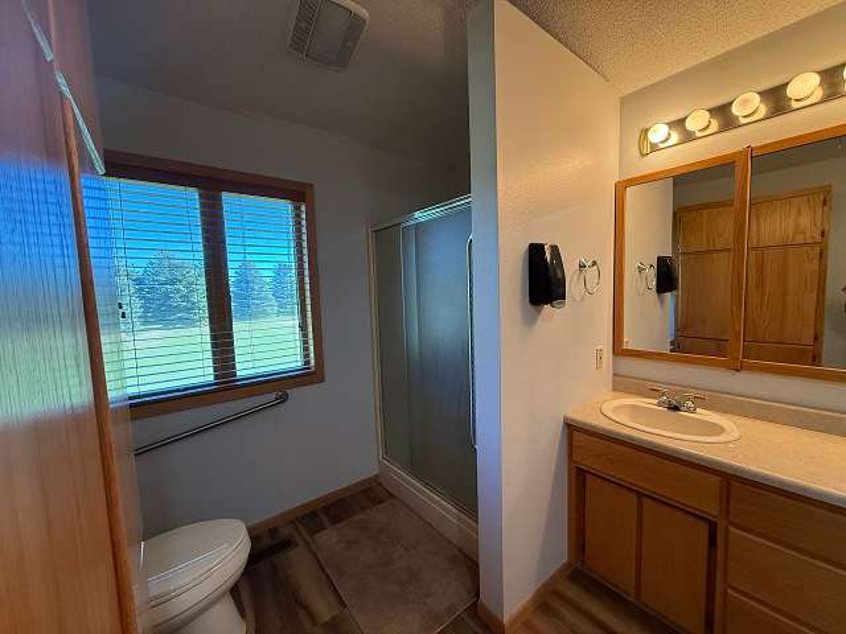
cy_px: 317
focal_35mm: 14
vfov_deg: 85.7
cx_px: 423
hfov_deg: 102.1
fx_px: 342
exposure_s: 1/120
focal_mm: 2.22
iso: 320
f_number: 2.2
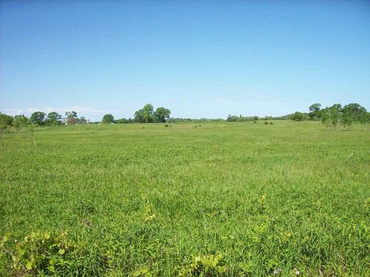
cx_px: 185
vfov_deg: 39.7
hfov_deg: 51.4
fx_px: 385
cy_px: 138
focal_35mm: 36
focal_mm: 6
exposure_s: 1/587
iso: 80
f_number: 4.8
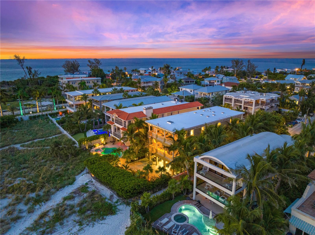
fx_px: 218
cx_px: 158
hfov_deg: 71.6
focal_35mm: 24
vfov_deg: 56.7
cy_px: 118
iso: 970
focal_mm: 12.29
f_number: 2.8
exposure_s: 1/6
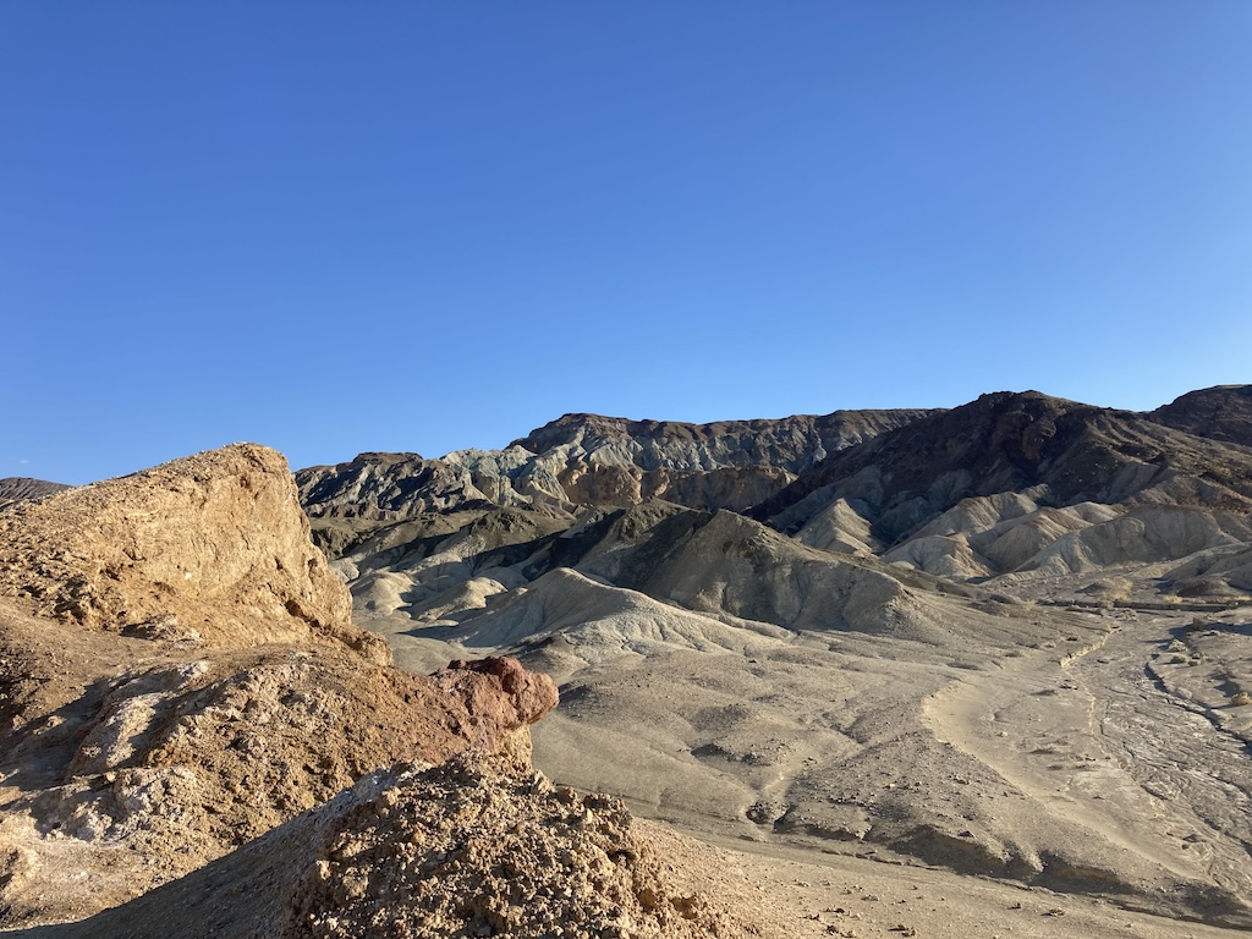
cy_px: 470
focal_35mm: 28
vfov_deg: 49.7
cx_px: 626
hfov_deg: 63.4
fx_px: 1013
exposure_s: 1/1548
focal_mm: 3.99
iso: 20
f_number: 1.8
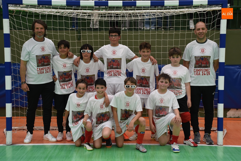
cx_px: 120
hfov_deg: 31.9
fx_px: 422
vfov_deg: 21.6
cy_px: 80
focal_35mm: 63
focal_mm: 42
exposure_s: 1/100
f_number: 5
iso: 400
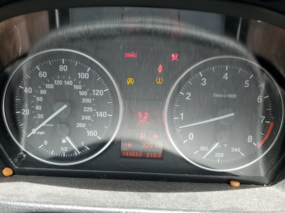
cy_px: 106
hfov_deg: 67.3
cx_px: 142
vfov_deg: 53.1
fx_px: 214
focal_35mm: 26
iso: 50
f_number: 1.5
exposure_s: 1/189
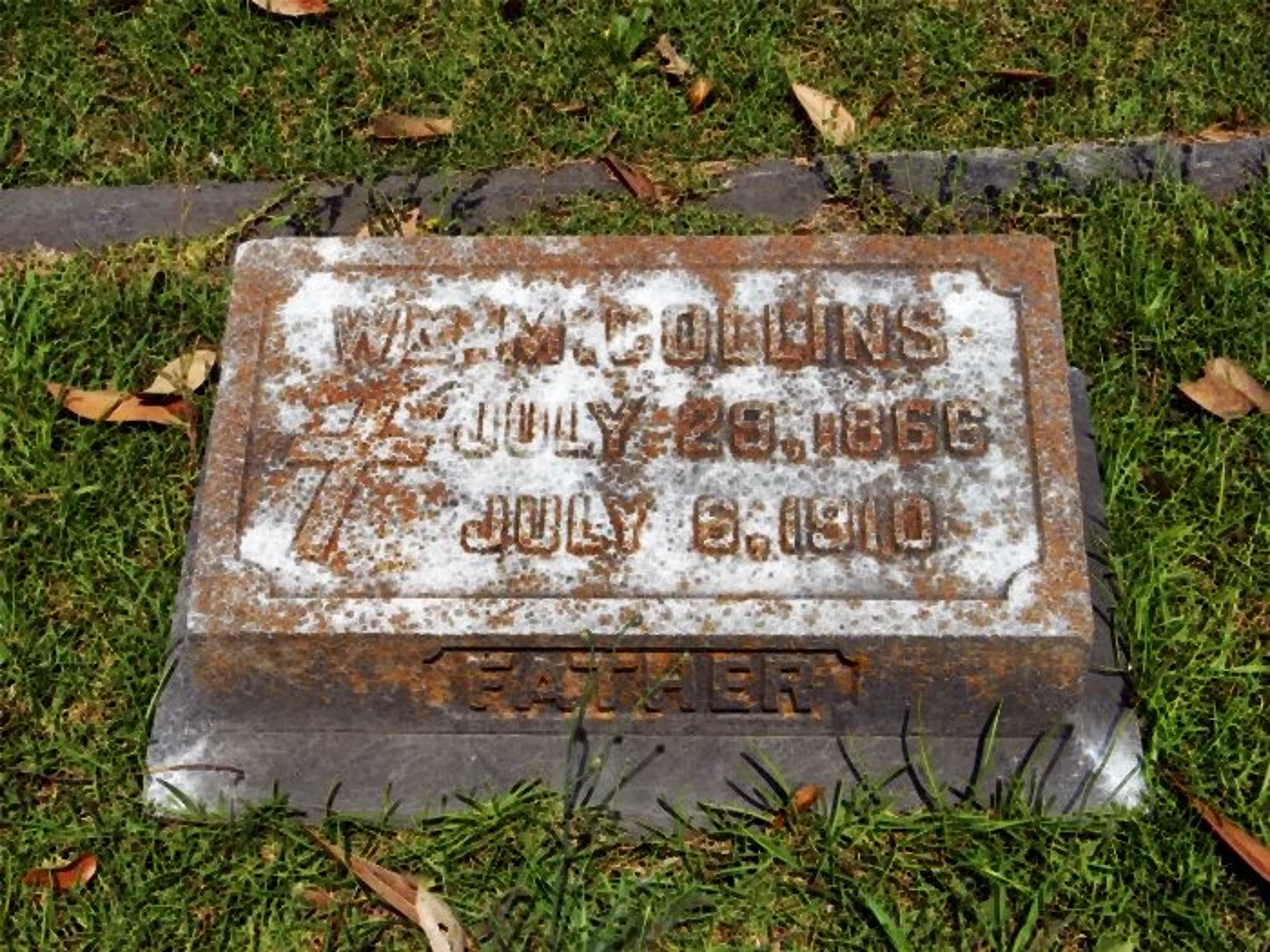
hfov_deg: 30.7
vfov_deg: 23.3
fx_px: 2311
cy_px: 476
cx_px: 635
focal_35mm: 63
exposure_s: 1/200
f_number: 9.6
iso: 64
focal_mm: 11.3
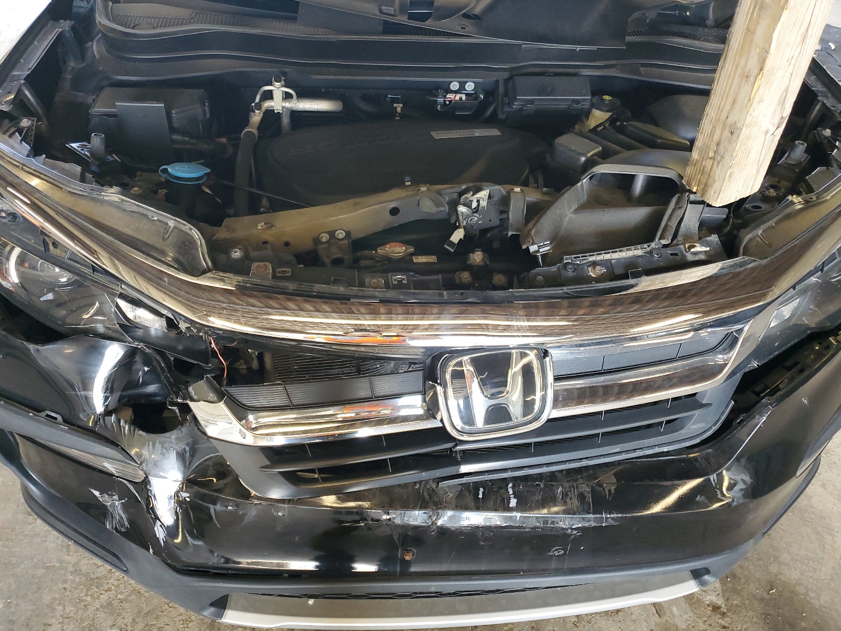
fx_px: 656
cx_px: 418
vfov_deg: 51.4
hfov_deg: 65.3
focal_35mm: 27
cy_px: 313
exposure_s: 1/60.2
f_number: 1.5
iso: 187
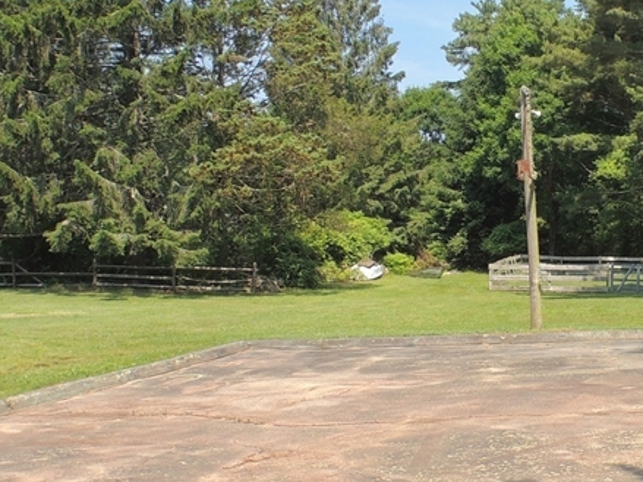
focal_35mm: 70
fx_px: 1300
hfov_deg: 26.8
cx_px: 589
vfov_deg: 21.0
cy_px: 268
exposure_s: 1/640
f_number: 3.1
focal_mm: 5.3
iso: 100
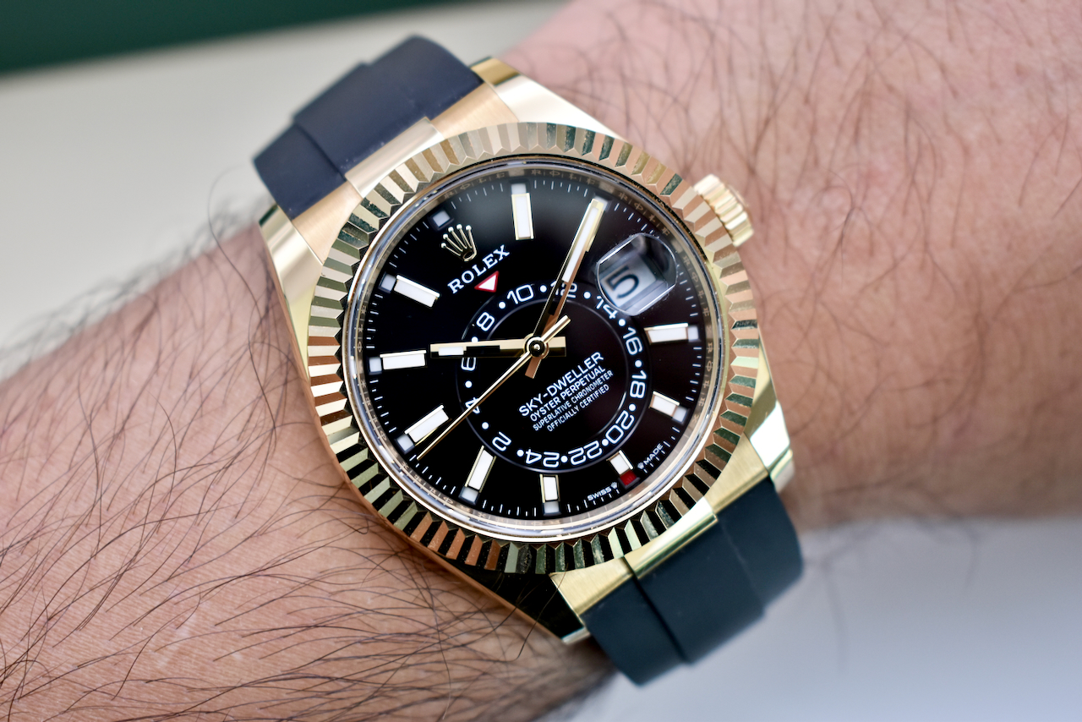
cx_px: 541
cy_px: 361
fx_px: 1804
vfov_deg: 22.6
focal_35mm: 60
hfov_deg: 33.4
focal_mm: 40
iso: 500
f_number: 5.6
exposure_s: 1/125
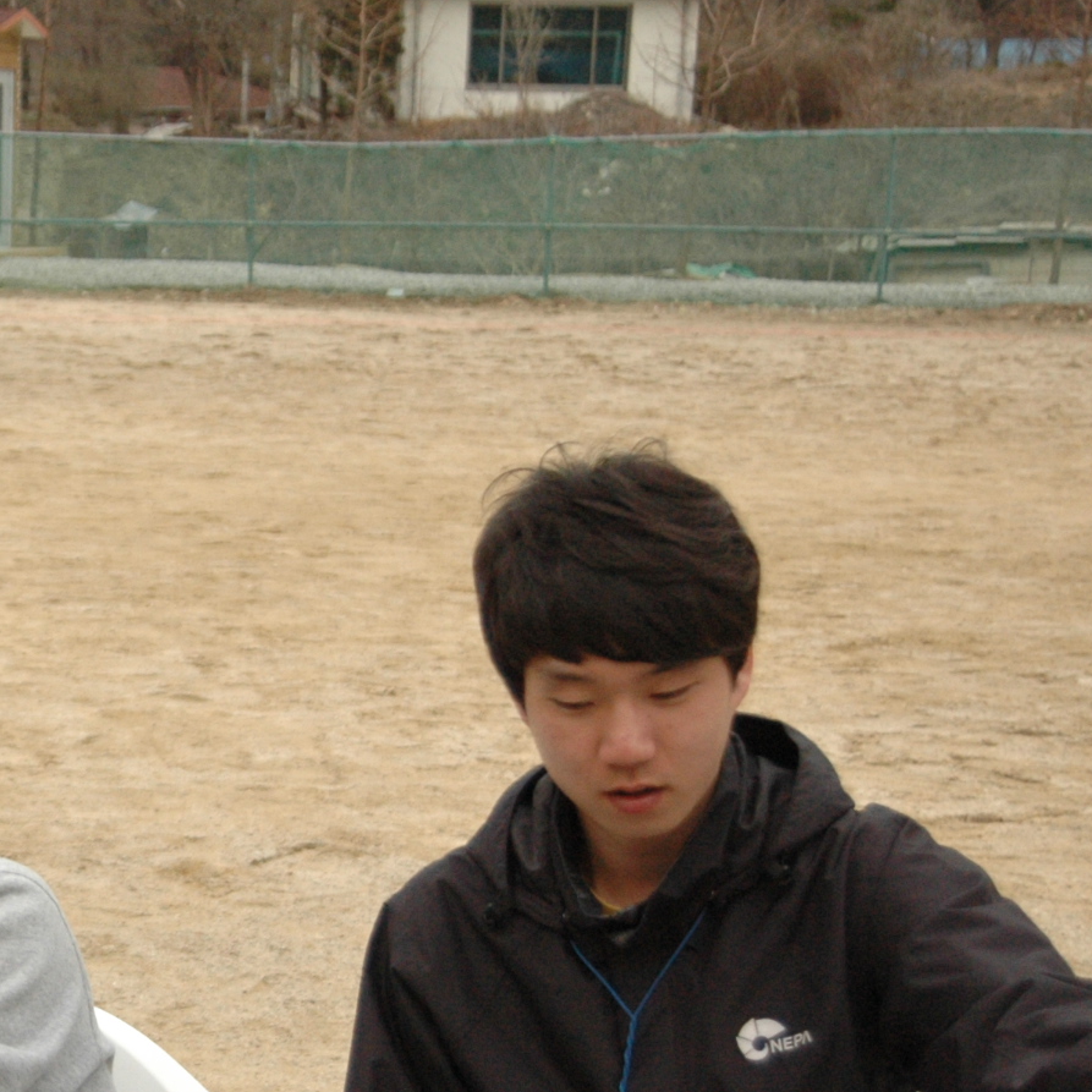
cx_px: -49
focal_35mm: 83
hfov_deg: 20.1
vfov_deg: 20.8
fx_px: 2962
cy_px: 768
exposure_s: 1/5000
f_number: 2.8
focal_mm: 26
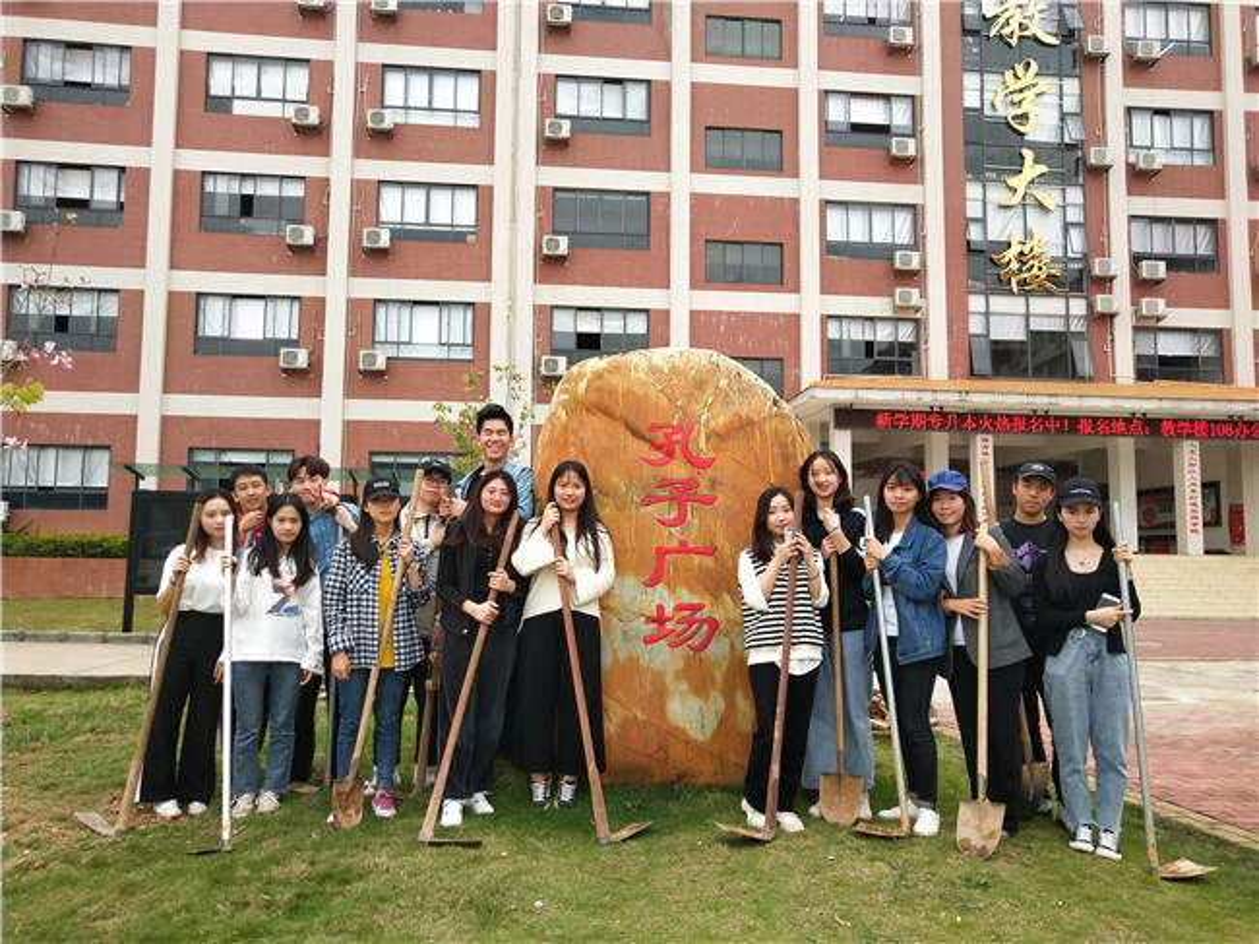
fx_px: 1091
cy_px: 472
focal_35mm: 30
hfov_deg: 60.0
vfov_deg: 46.8
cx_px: 630
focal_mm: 3.95
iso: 50
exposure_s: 1/421
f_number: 1.8
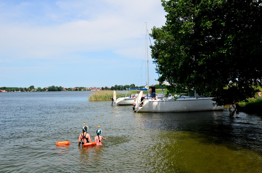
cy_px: 86
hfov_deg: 53.2
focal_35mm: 36
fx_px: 261
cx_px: 131
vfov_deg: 36.7
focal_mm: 24
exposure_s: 1/500
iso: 400
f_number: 10
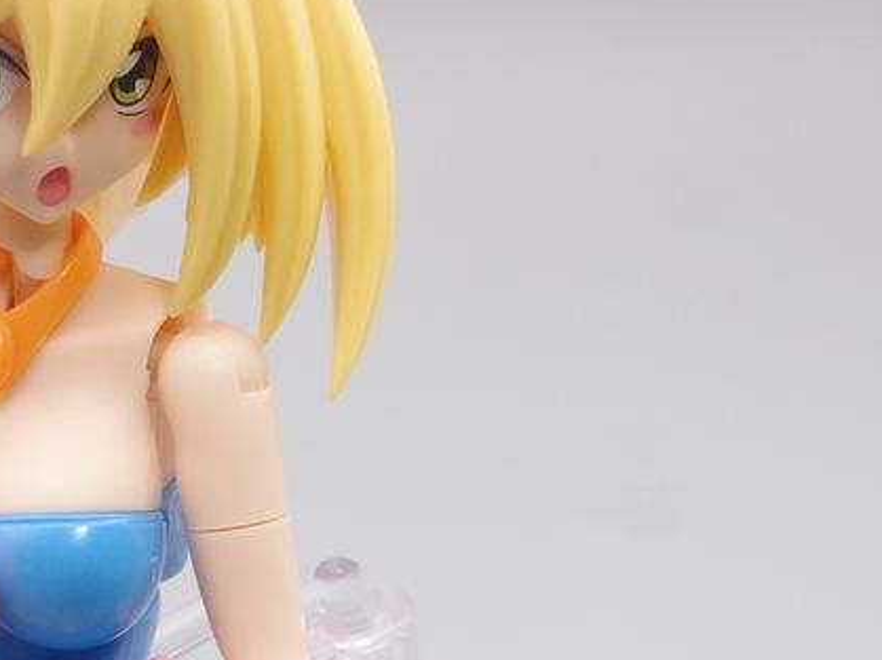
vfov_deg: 10.9
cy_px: 415
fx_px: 3463
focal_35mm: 136
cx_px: 46
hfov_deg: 14.3
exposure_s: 1/4
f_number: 8
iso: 100
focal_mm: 15.27
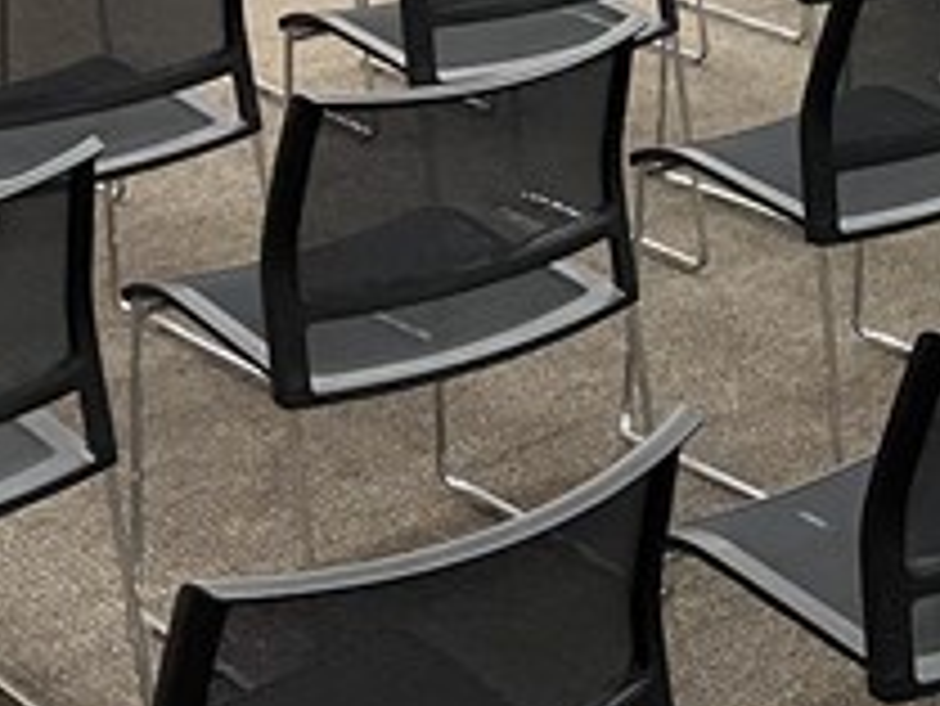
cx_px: 1354
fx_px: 2907
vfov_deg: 13.7
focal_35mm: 107
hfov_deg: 16.9
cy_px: 36
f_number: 1.8
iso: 200
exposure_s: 1/60
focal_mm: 3.99
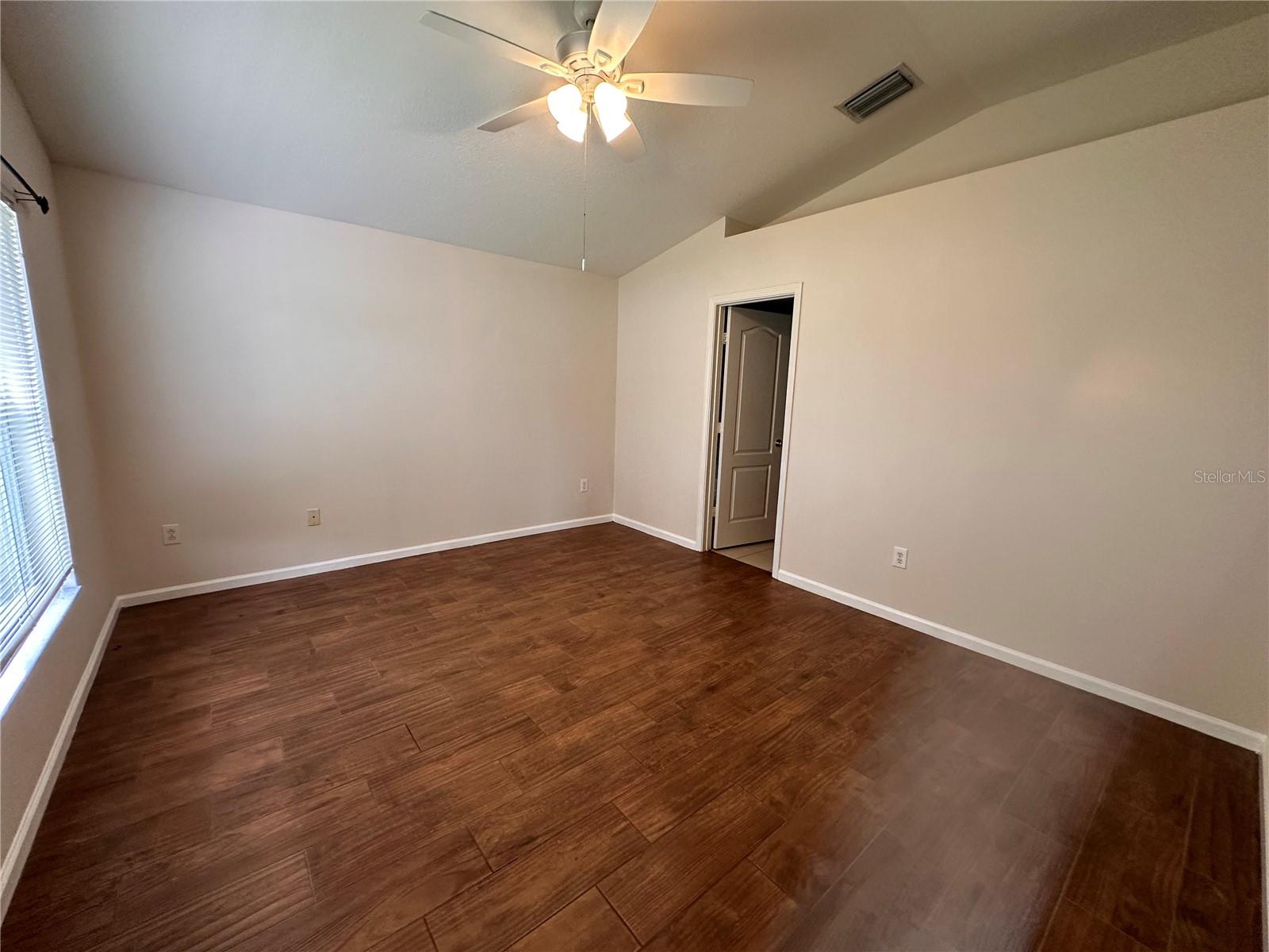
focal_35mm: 14
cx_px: 634
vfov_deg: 85.7
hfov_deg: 102.1
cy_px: 476
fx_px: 513
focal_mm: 2.22
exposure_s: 1/120
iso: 200
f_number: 2.2
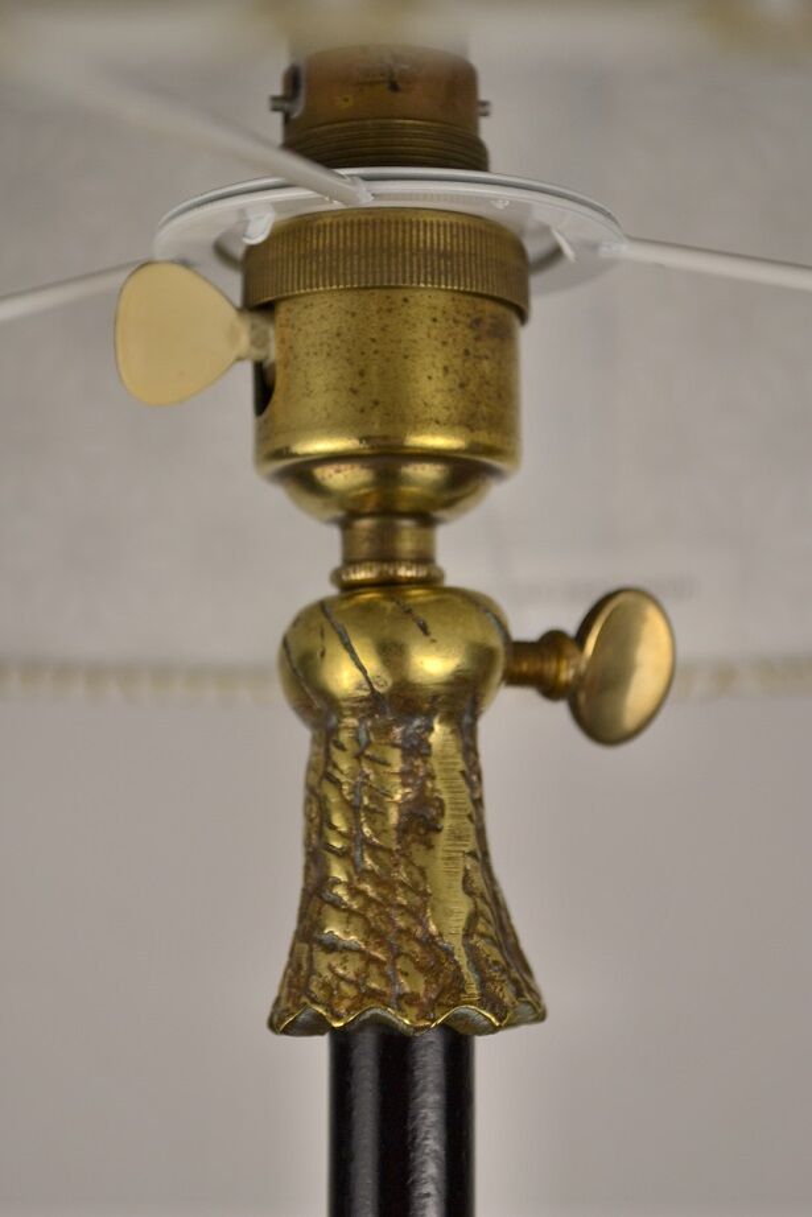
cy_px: 608
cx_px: 406
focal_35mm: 82
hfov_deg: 16.6
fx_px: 2790
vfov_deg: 24.6
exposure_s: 1/125
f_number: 5.6
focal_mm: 55
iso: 160
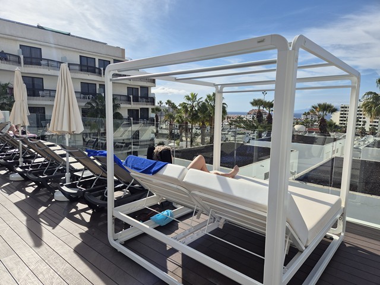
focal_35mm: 23
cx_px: 190
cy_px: 142
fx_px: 252
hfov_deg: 73.9
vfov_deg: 58.9
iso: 25
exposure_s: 1/3072
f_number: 1.8
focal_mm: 5.4
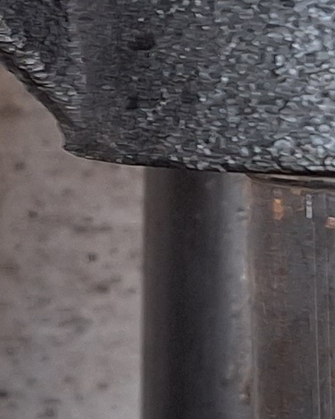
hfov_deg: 8.5
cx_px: -79
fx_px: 2220
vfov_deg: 10.5
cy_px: -136
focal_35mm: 179
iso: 200
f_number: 1.8
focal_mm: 5.54
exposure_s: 1/40
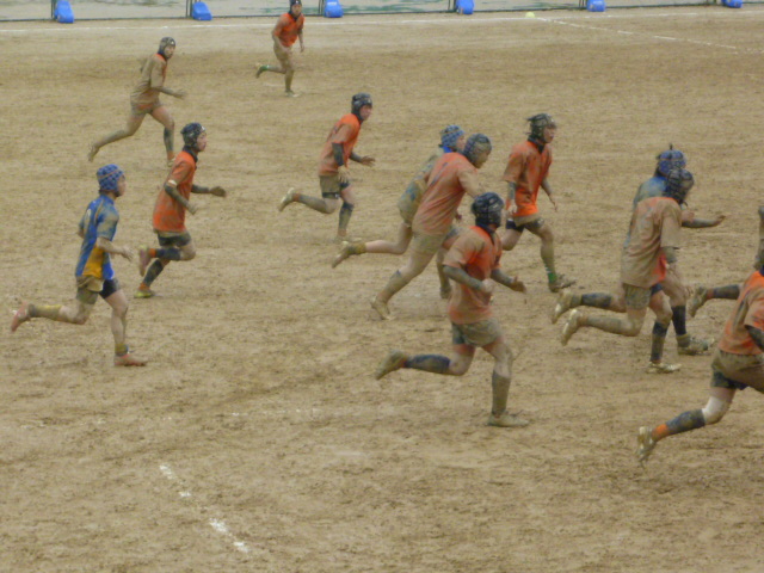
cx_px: 382
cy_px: 286
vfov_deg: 8.6
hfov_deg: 11.4
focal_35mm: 173
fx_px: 3818
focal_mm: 22.5
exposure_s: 1/500
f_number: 5.9
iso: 320
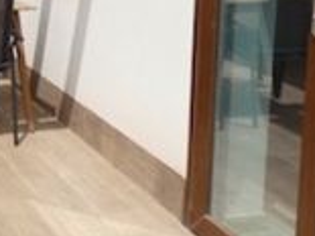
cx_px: -13
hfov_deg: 20.7
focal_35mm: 91
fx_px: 827
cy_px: 28
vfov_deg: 16.0
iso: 80
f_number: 2.8
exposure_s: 1/2000
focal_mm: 3.6
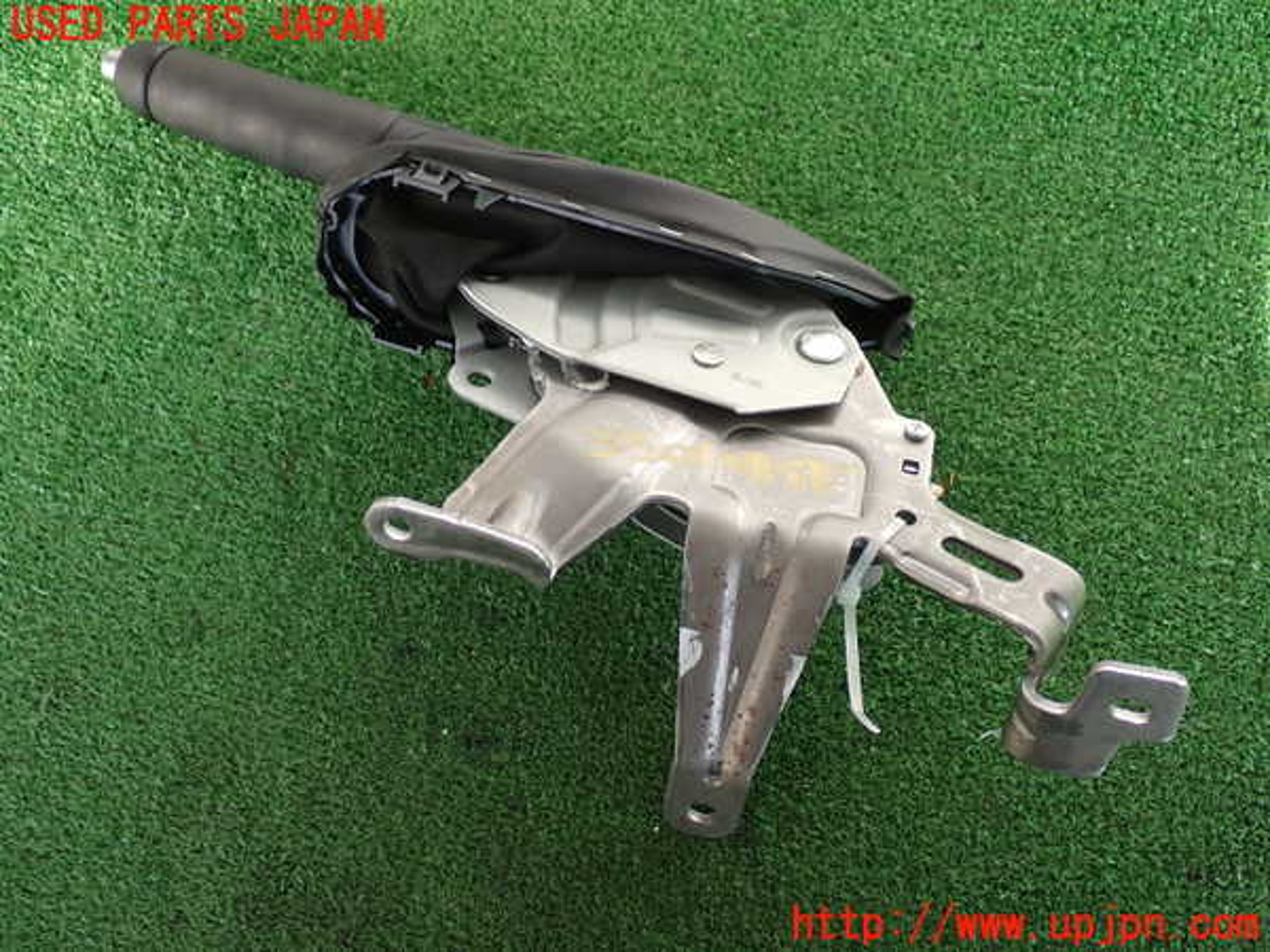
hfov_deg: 42.9
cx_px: 635
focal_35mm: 44
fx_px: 1614
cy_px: 476
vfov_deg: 32.9
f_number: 2.9
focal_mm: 7.84
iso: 100
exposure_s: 1/100
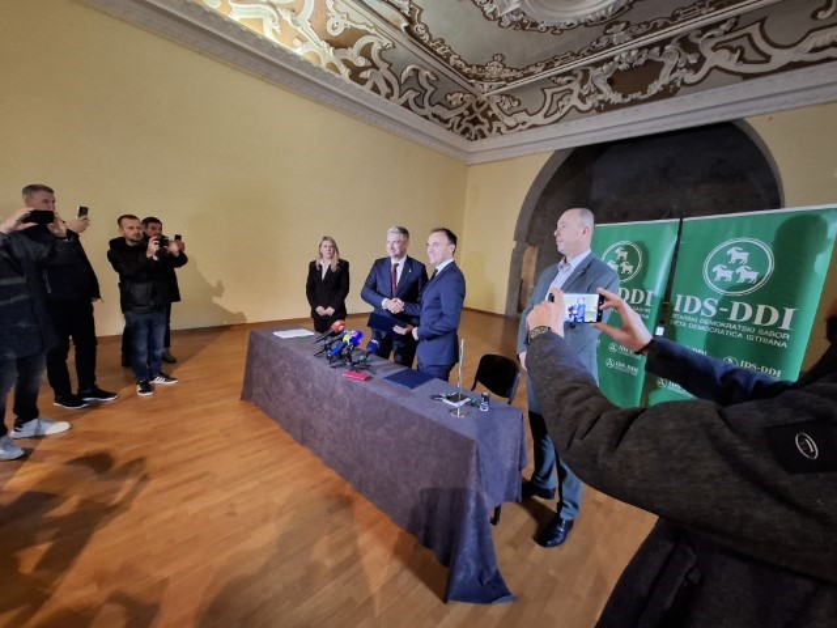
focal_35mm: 13
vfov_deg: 89.9
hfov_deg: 106.2
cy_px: 314
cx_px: 418
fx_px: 314
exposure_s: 1/20
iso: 400
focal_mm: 1.74
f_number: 2.2
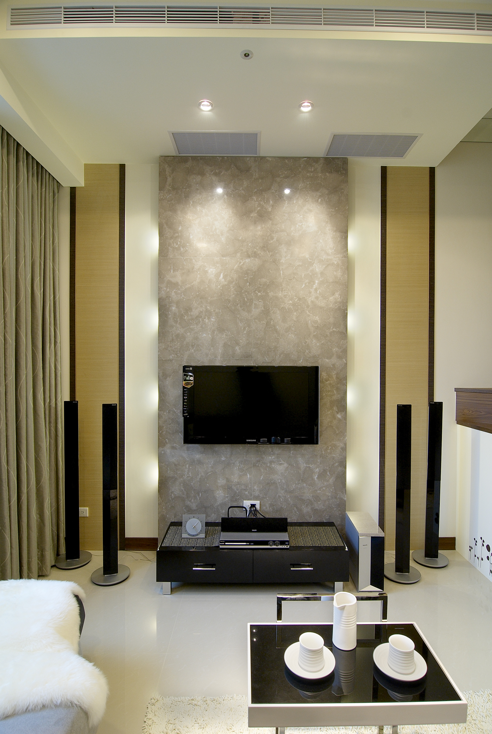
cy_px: 367
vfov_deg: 89.9
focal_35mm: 18
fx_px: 368
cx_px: 246
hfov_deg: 67.5
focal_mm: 12
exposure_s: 1/50
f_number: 7.1
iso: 320
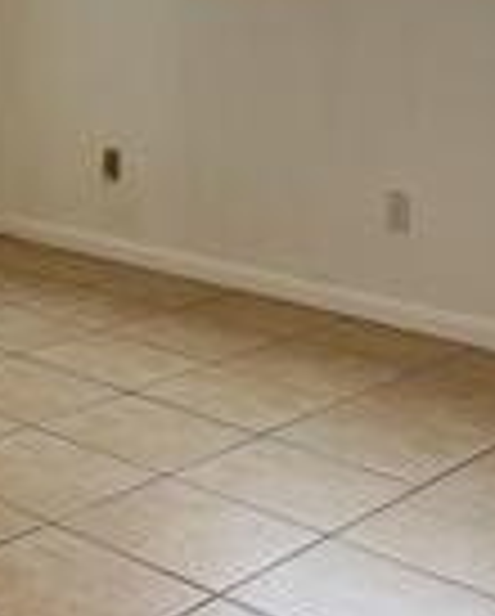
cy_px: -22
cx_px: -140
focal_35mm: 74
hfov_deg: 19.2
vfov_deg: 24.3
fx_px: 1352
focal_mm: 5.7
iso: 40
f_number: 1.5
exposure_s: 1/120
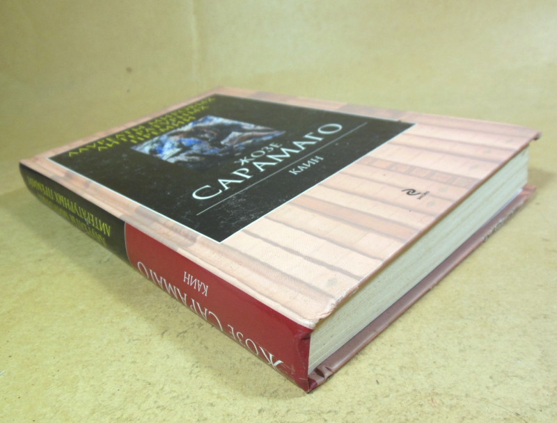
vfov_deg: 55.3
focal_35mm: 25
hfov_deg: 69.1
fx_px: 404
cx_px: 278
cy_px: 212
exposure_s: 1/40
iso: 125
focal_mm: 4.5
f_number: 3.2
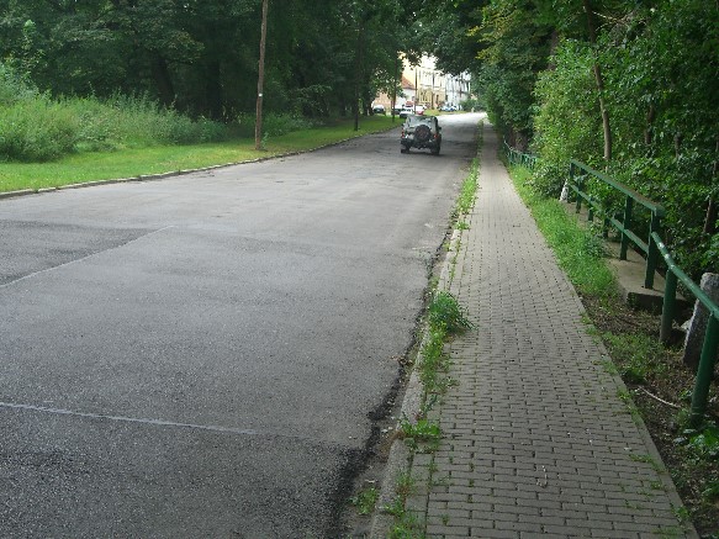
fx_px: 1184
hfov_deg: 33.8
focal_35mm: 57
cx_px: 360
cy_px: 270
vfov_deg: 25.7
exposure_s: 1/125
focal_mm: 11.8
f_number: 3.6
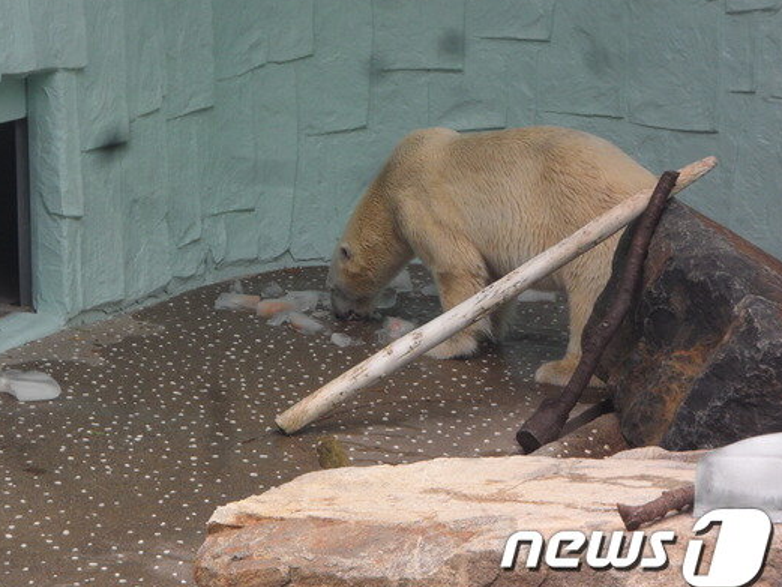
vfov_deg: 10.2
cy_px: 293
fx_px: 3276
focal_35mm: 145
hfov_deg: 13.6
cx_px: 368
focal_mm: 24.5
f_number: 5.9
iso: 80
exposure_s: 1/180
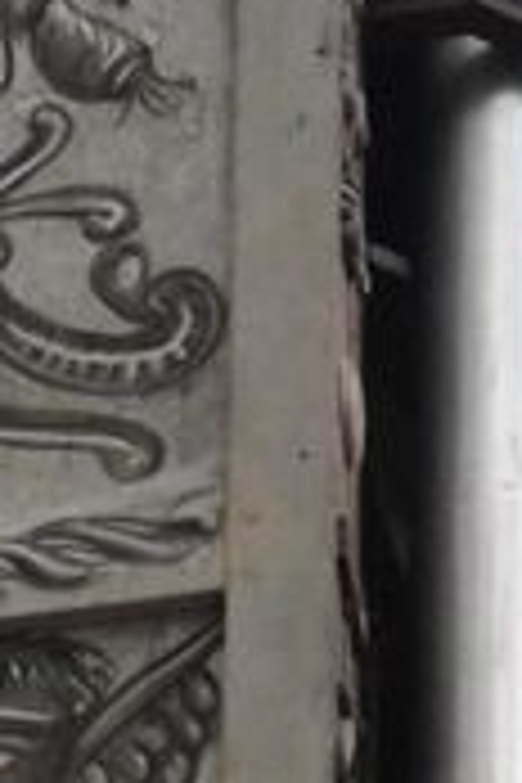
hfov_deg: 2.7
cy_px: 608
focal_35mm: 514
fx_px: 11179
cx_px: -317
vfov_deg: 4.0
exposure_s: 1/125
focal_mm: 85
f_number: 4.5
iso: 11400
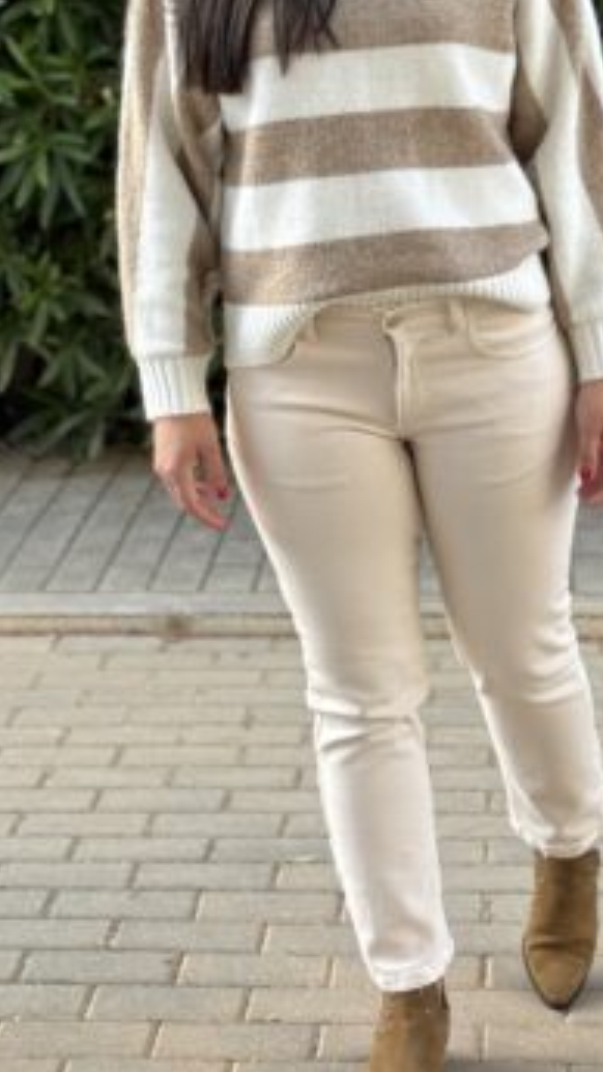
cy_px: 379
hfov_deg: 13.3
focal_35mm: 91
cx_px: 373
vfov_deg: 23.3
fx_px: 2587
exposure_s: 1/315
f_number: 1.78
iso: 64
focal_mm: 6.76
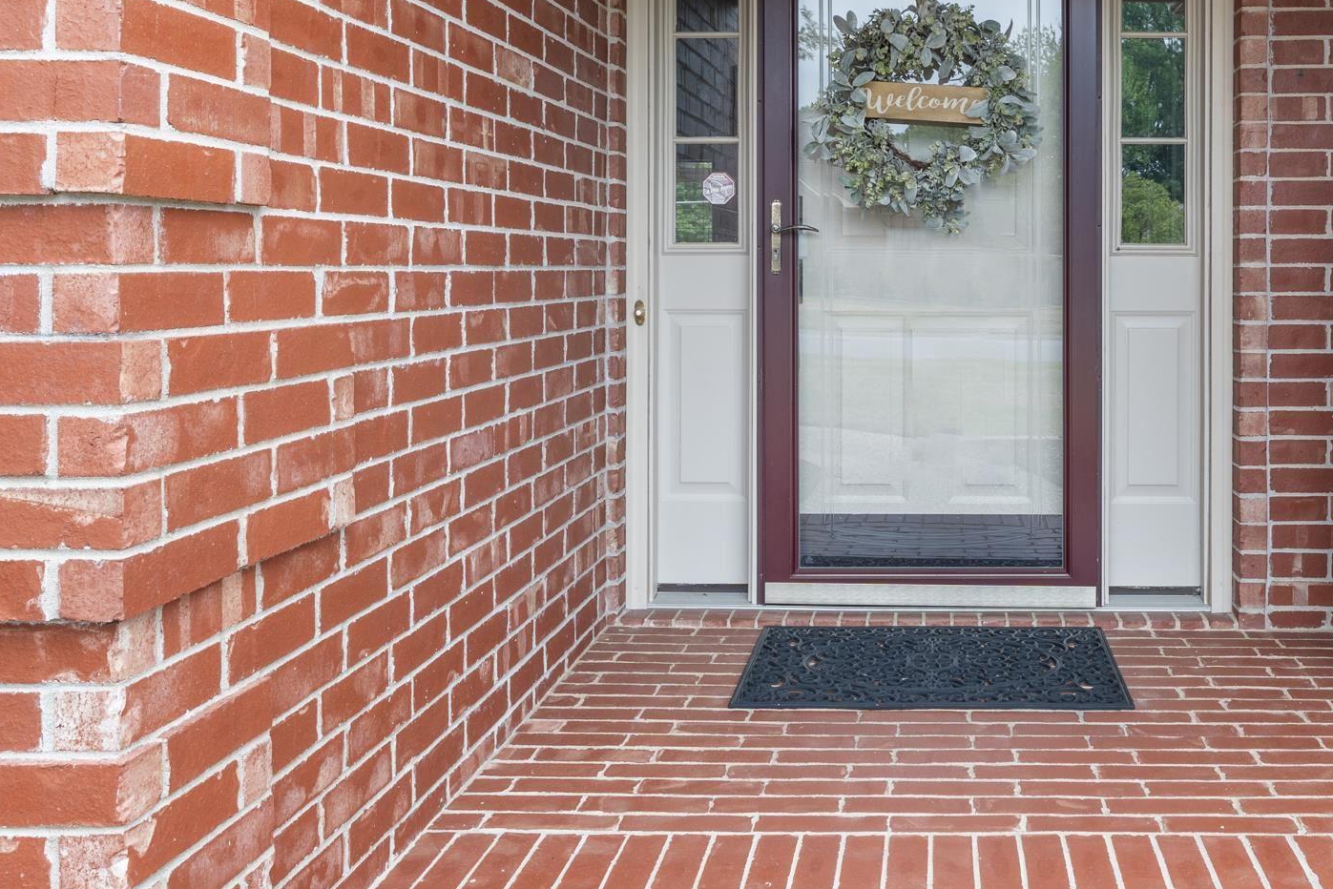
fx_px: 1292
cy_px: 269
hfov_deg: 53.2
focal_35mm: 35
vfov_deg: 37.4
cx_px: 921
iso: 200
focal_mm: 13
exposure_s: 1/15
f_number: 9
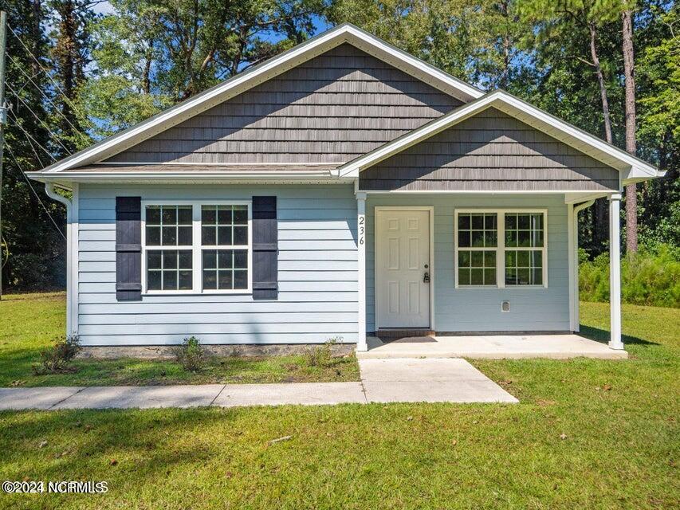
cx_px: 340
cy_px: 255
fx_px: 550
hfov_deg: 63.4
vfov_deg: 49.8
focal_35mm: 28
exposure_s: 1/1600
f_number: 5.6
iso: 200
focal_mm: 14
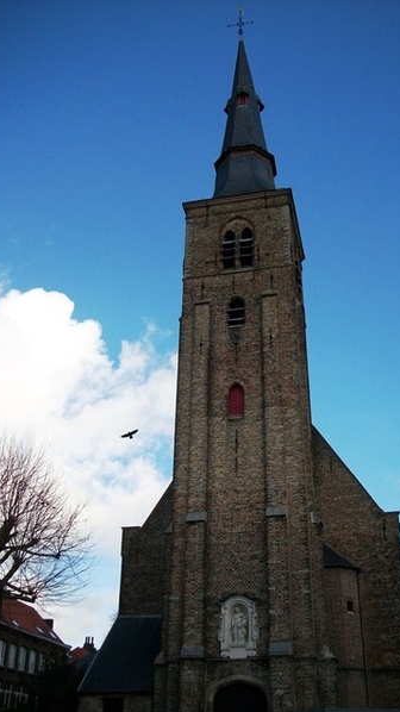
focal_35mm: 35
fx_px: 661
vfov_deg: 56.6
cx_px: 237
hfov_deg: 33.6
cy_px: 356
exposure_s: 1/1000
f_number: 2.9
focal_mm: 5.7
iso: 80
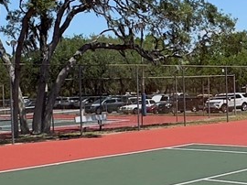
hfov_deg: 22.5
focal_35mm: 83
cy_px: 83
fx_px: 592
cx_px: 254
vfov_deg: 17.7
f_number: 2.2
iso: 40
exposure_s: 1/1887
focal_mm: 2.22
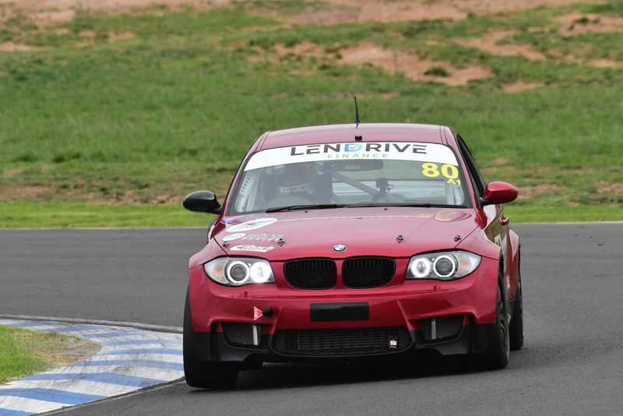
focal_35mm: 750
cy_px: 208
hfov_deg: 2.7
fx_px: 12983
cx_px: 312
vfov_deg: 1.8
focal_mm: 500
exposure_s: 1/640
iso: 1600
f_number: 10
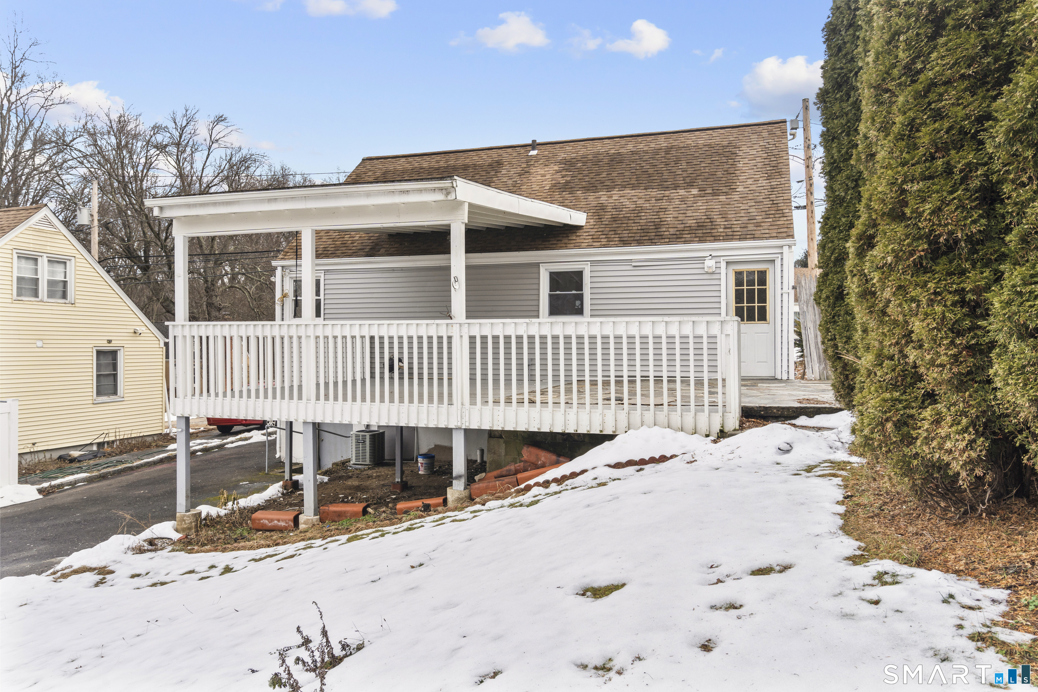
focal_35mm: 25
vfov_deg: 51.3
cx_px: 519
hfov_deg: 71.5
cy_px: 346
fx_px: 721
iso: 200
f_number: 9
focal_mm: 25
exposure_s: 1/40
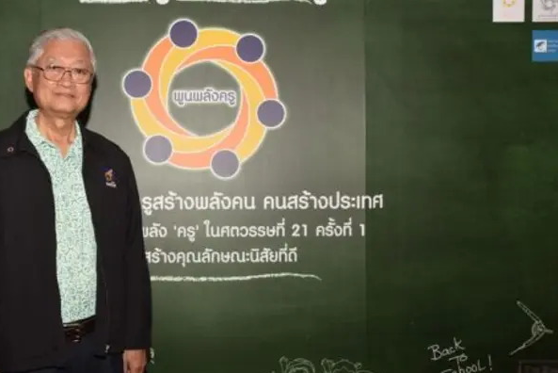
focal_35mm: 46
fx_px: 713
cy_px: 177
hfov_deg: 42.4
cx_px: 204
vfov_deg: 29.3
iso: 400
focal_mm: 35
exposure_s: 1/125
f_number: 8
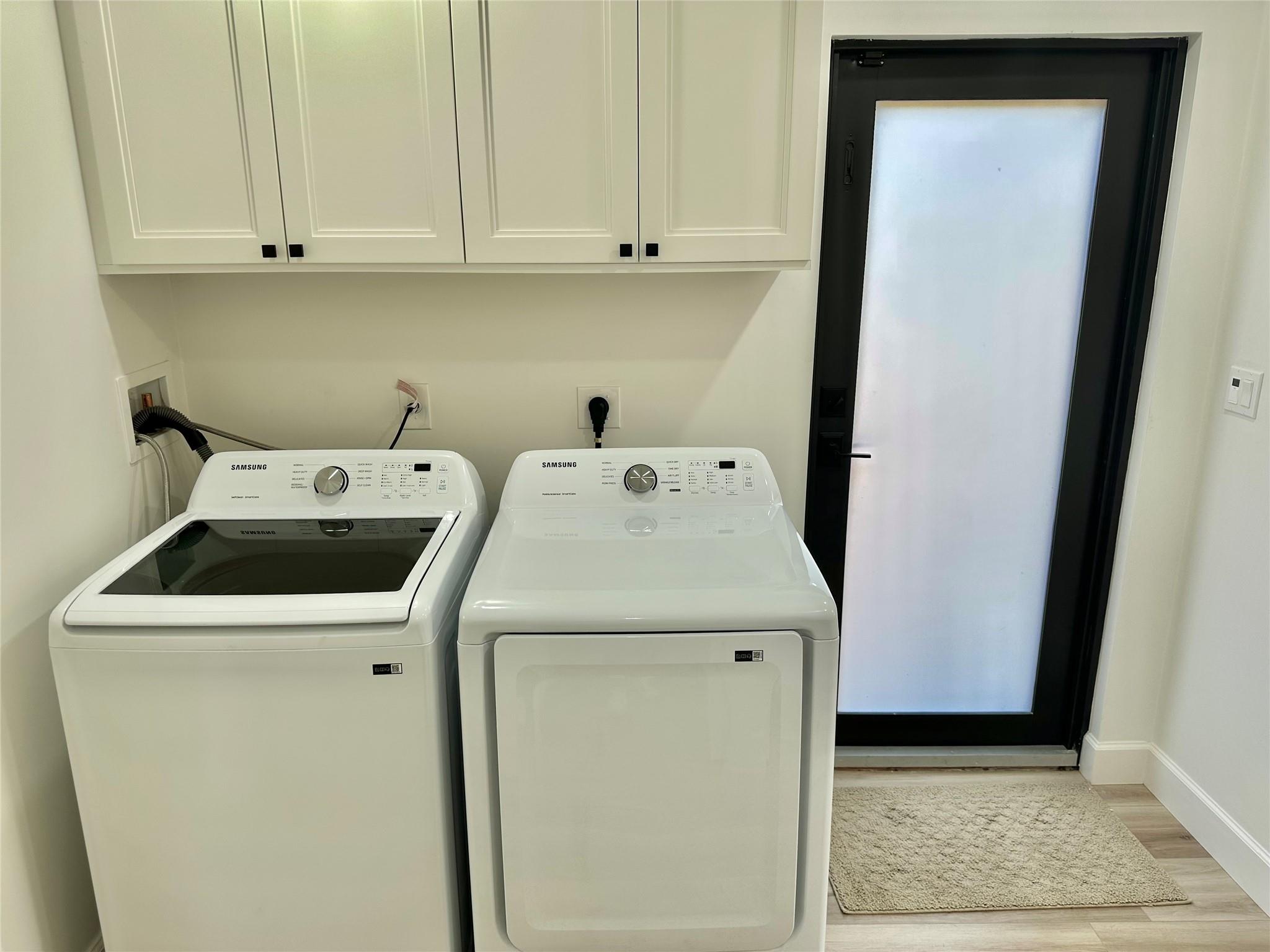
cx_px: 635
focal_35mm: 24
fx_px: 881
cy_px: 476
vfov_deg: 56.8
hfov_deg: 71.6
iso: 64
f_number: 1.78
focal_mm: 6.86
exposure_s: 1/120
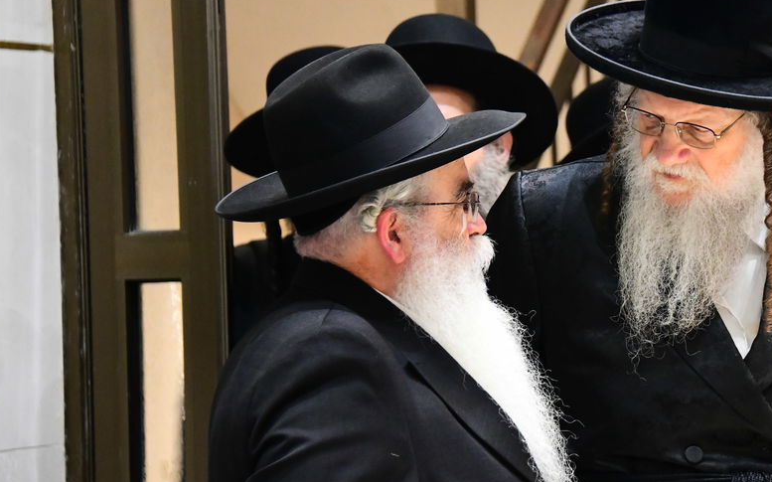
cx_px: 652
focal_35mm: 248
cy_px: 234
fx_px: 5216
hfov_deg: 8.4
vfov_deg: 5.3
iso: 5000
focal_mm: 135
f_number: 5.6
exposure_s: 1/125
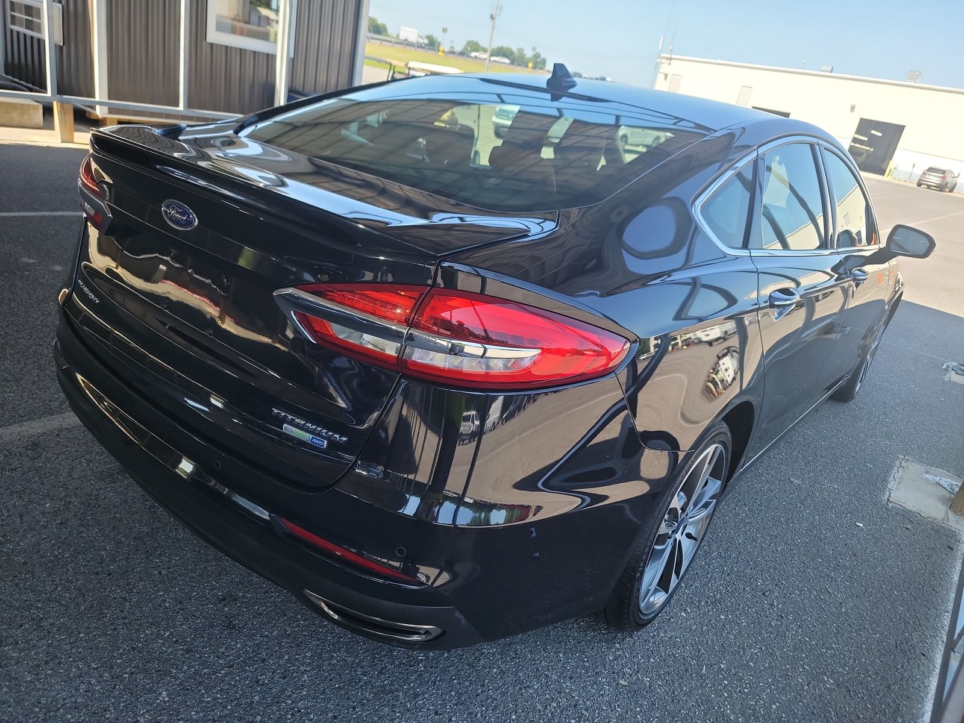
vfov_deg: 56.8
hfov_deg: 71.6
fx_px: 668
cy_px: 362
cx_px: 482
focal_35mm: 24
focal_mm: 6.7
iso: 54
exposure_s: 1/119
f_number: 1.8
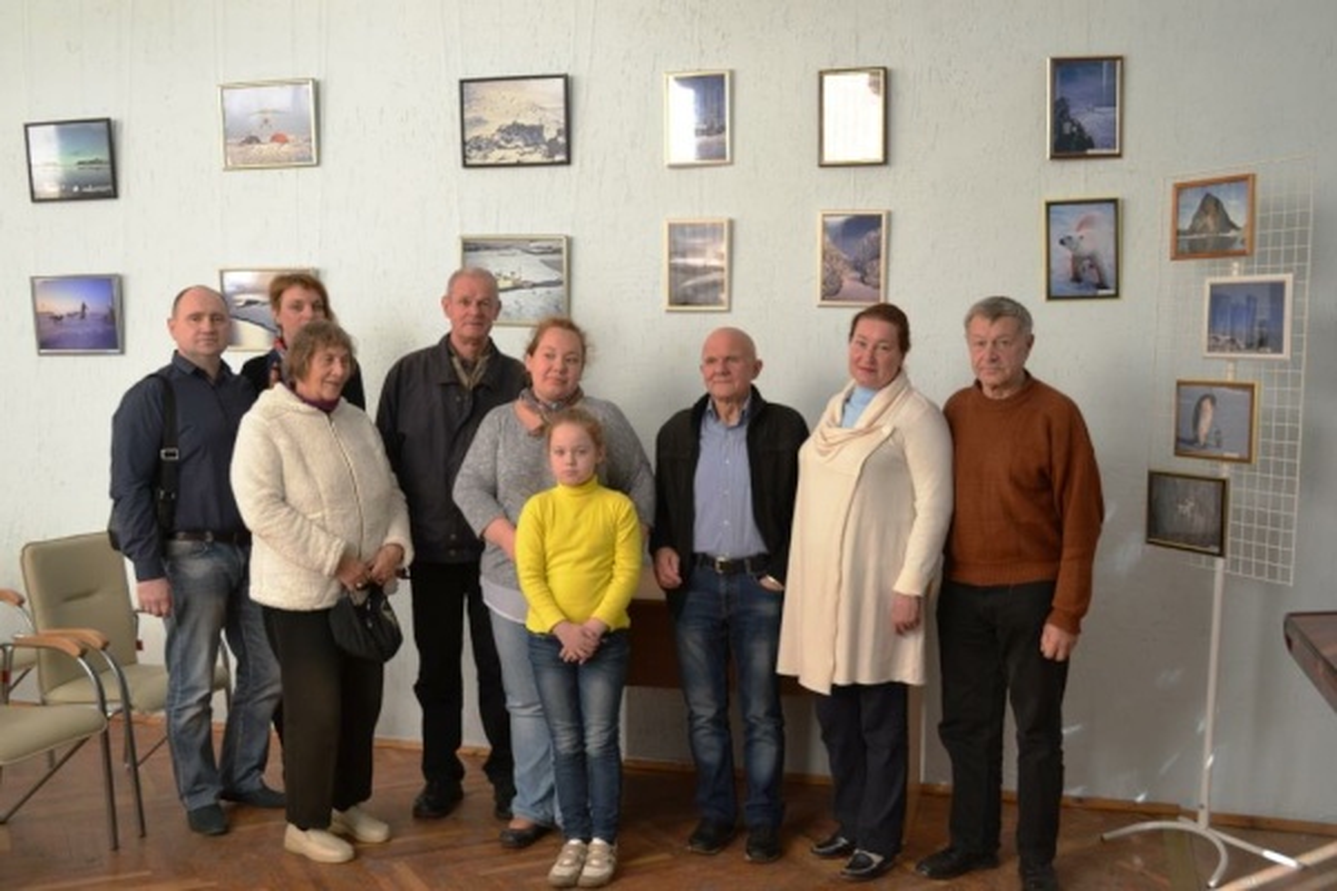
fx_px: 1337
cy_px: 446
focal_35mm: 36
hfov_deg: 53.1
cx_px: 668
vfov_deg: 36.9
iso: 400
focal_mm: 24
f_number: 4.5
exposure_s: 1/80
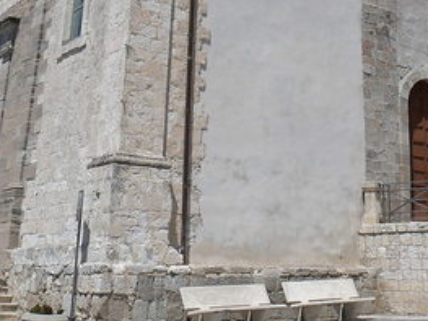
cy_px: 28
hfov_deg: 30.2
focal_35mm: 64
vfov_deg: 22.3
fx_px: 791
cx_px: 264
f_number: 9
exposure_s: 1/80
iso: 100
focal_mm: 14
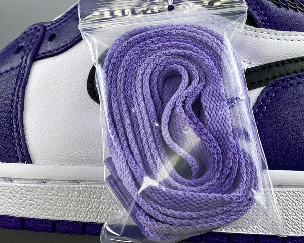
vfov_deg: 35.3
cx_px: 251
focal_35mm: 42
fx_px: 378
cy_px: 78
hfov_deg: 41.6
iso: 64
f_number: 1.8
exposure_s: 1/100
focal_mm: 4.25
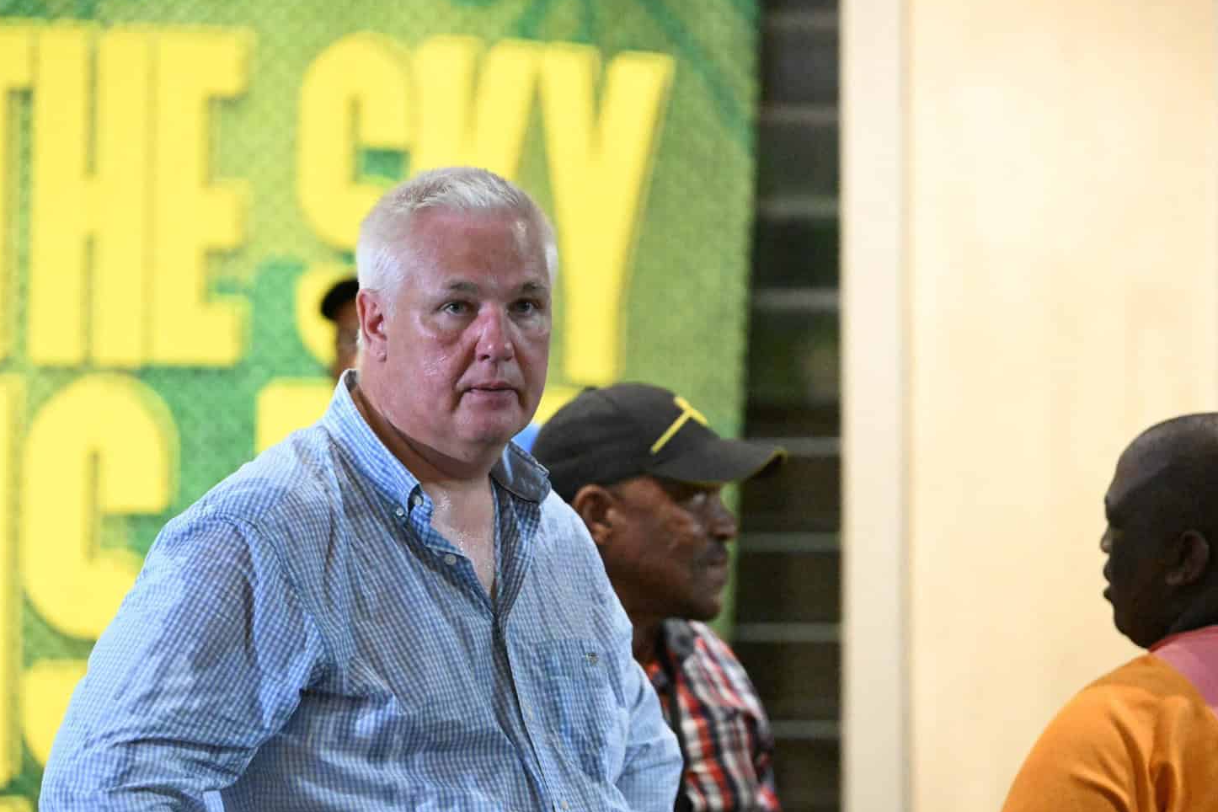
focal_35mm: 193
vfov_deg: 7.1
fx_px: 6529
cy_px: 430
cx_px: 508
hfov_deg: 10.7
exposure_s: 1/320
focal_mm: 155
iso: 25600
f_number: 2.8
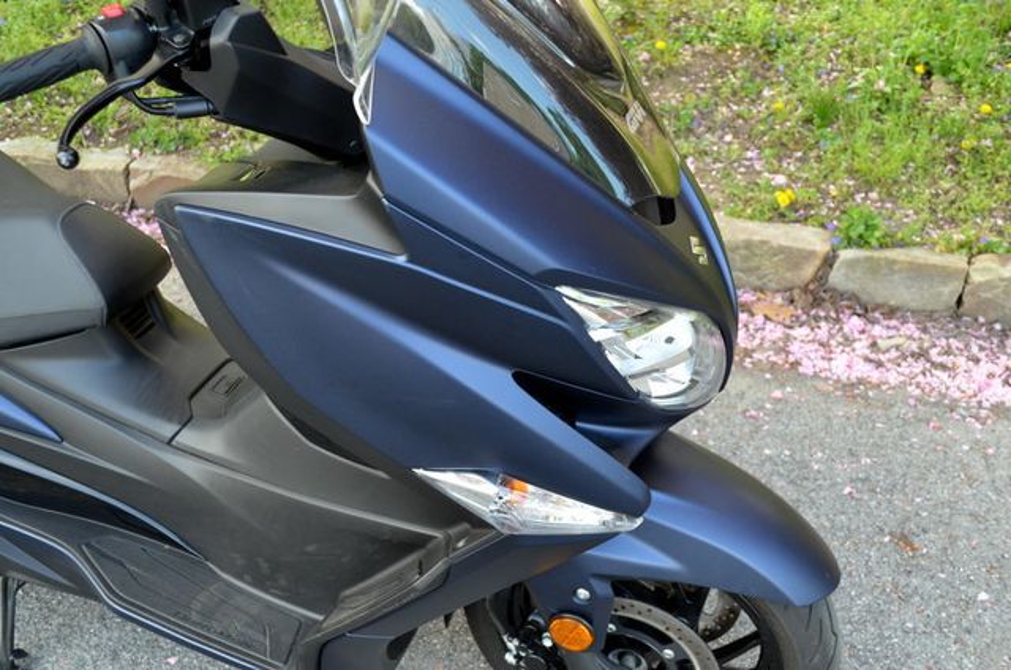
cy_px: 335
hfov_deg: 53.2
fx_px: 1009
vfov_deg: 36.7
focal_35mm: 36
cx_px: 506
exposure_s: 1/100
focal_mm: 24
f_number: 5
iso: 400
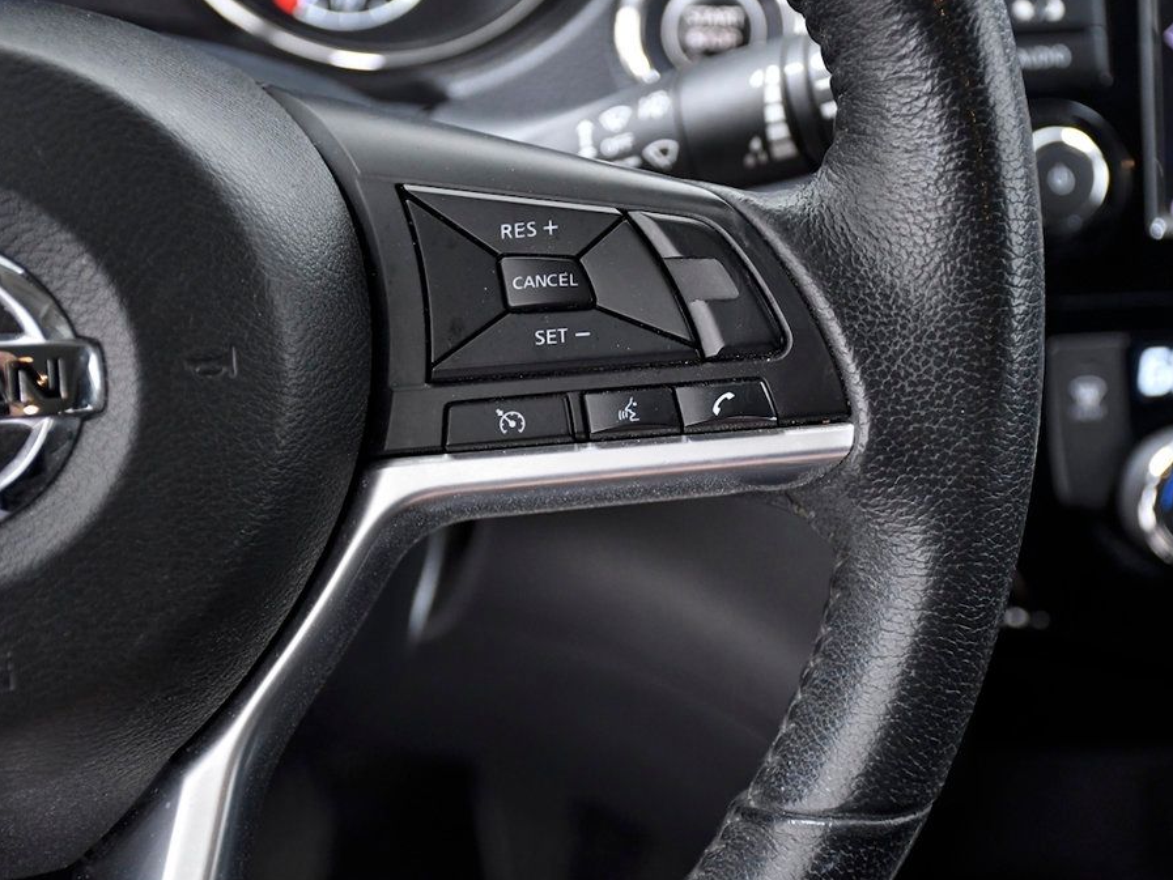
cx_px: 641
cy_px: 440
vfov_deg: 18.7
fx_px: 2677
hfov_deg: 24.7
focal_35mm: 79
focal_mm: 48
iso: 2500
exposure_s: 1/80
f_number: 4.5
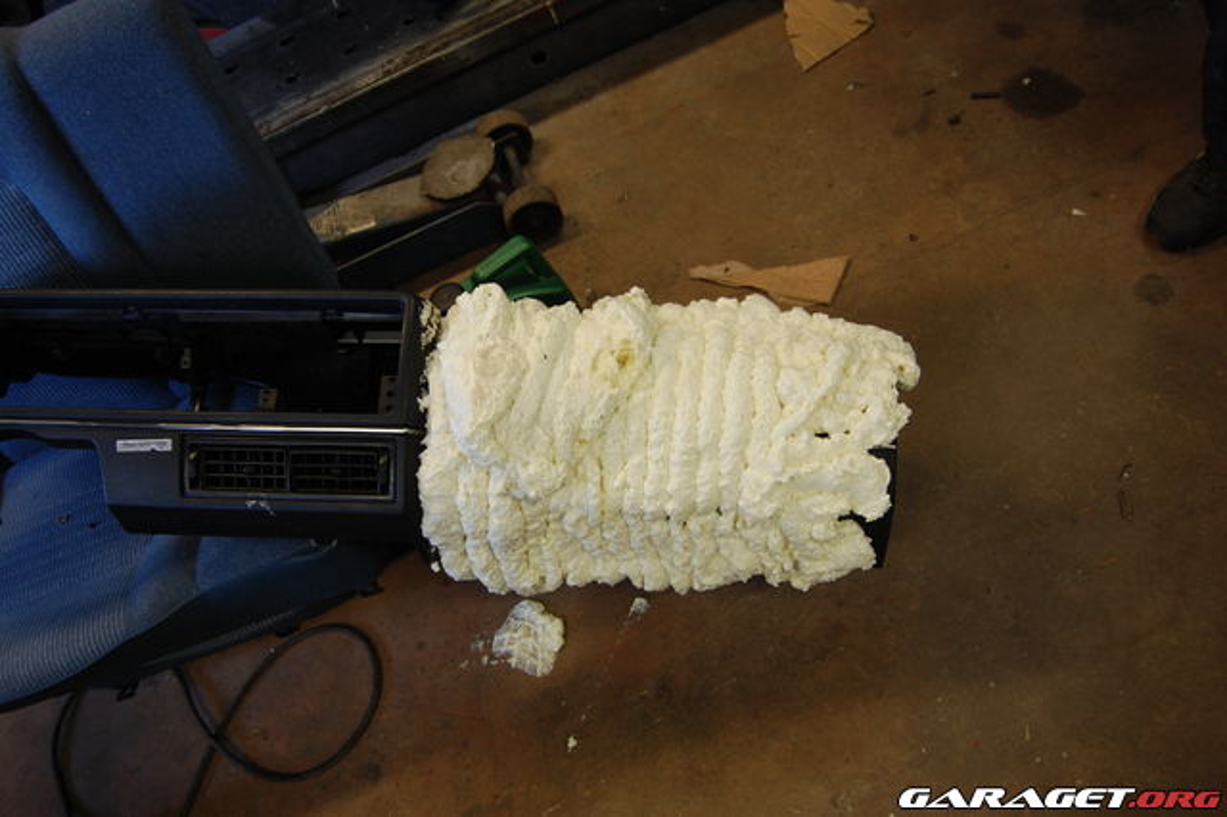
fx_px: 1022
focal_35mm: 30
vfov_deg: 43.6
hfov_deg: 62.0
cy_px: 408
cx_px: 614
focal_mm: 20
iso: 400
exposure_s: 1/60
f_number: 4
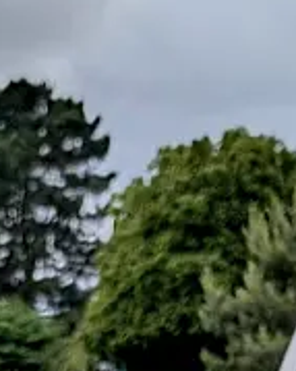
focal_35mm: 134
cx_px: 13
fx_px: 1469
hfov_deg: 11.4
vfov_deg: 13.4
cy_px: 584
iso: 21
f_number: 1.68
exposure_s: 1/648
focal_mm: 6.9
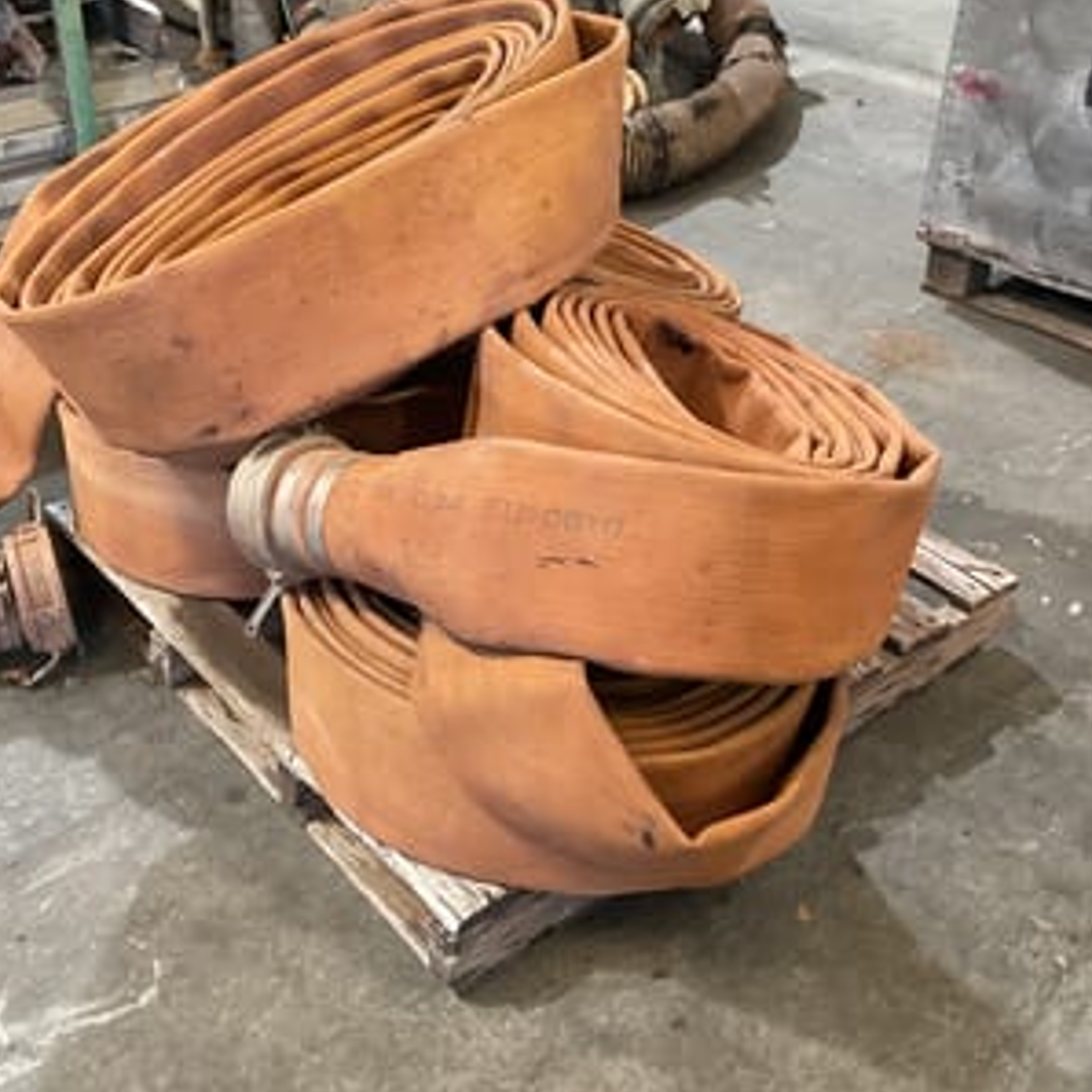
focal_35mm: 43
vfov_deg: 39.2
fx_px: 1535
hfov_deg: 39.1
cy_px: 551
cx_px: 484
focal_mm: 3
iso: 200
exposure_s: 1/33
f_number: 1.8
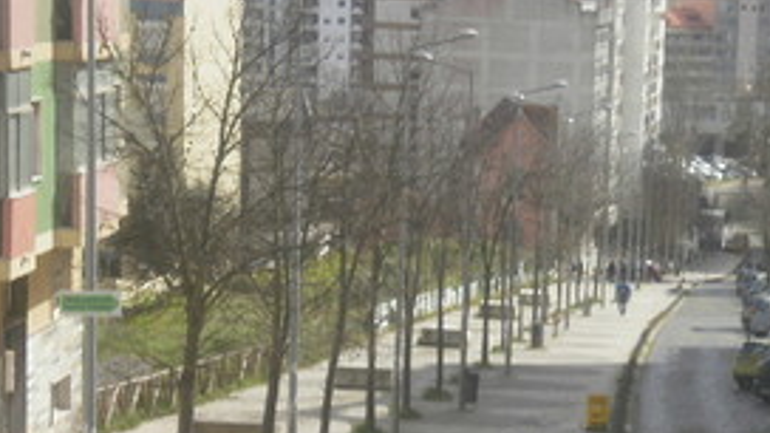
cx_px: 507
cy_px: 344
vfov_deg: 9.5
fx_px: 2613
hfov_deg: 16.7
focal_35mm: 128
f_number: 13
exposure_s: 1/100
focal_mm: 11.3
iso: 100
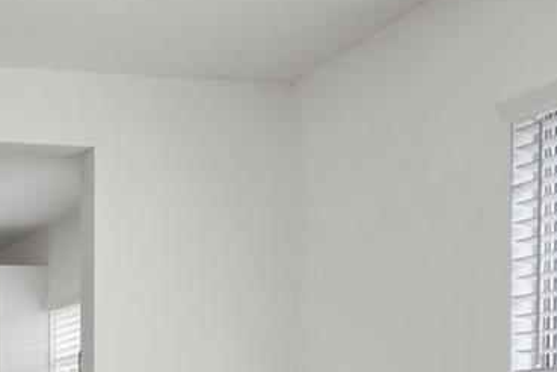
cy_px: 420
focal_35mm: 65
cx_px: -48
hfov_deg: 28.3
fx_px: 1006
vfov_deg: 19.9
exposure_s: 1/13
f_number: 7.1
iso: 400
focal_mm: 10
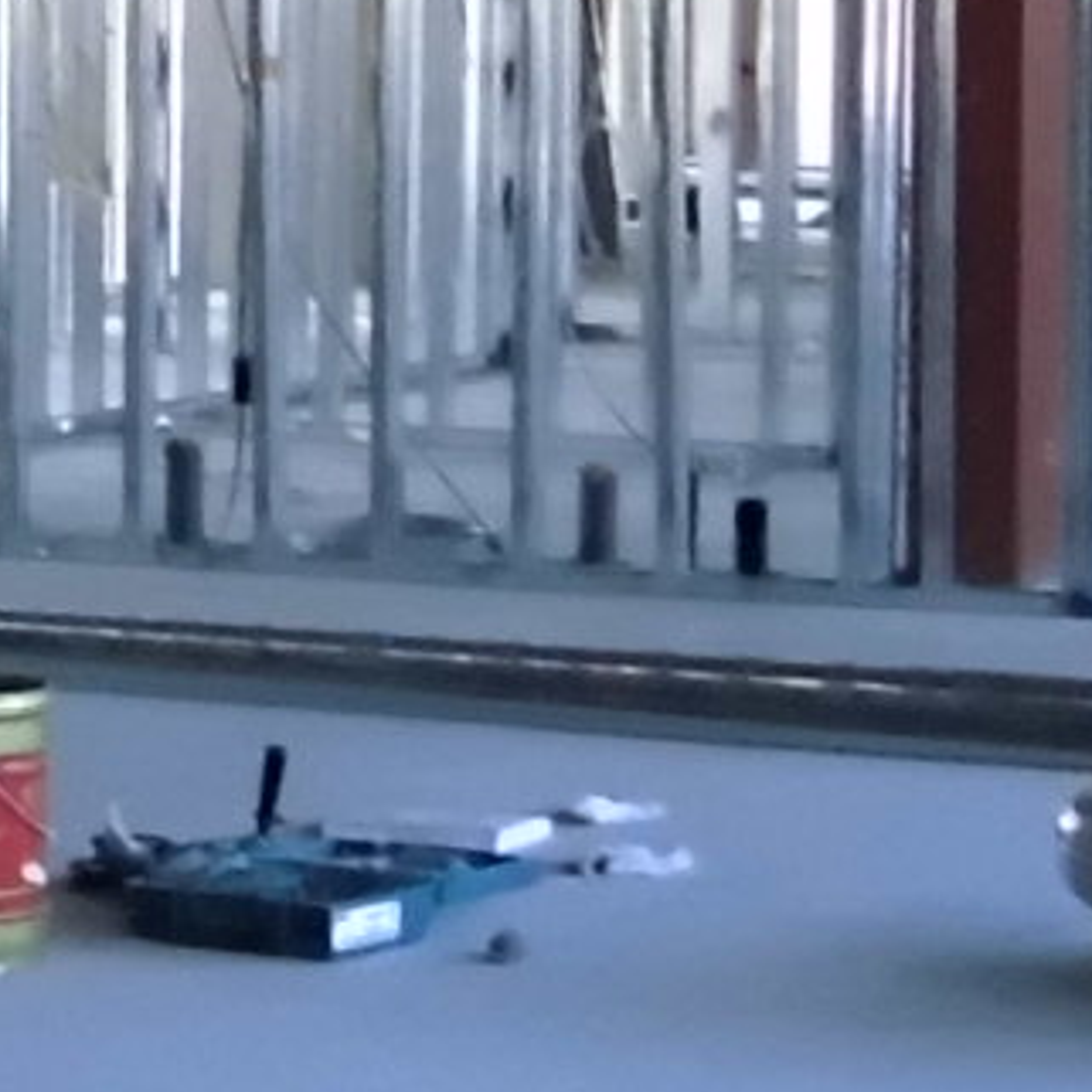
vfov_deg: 9.5
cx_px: 395
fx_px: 6531
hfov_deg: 9.6
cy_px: 31
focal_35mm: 183
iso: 200
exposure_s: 1/60
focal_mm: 4.6
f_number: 3.2
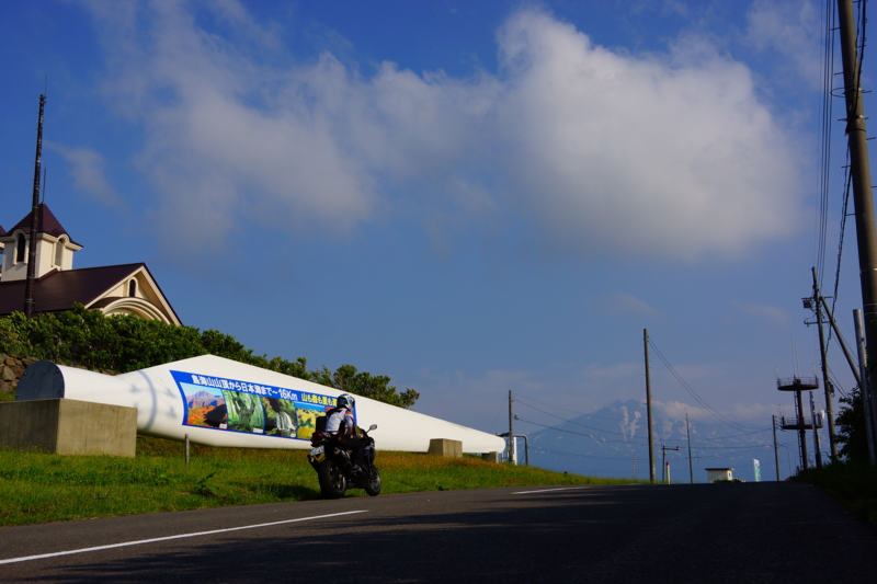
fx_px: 950
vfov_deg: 34.2
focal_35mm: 39
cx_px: 438
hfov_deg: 49.6
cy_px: 292
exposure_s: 1/640
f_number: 8
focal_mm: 26
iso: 100
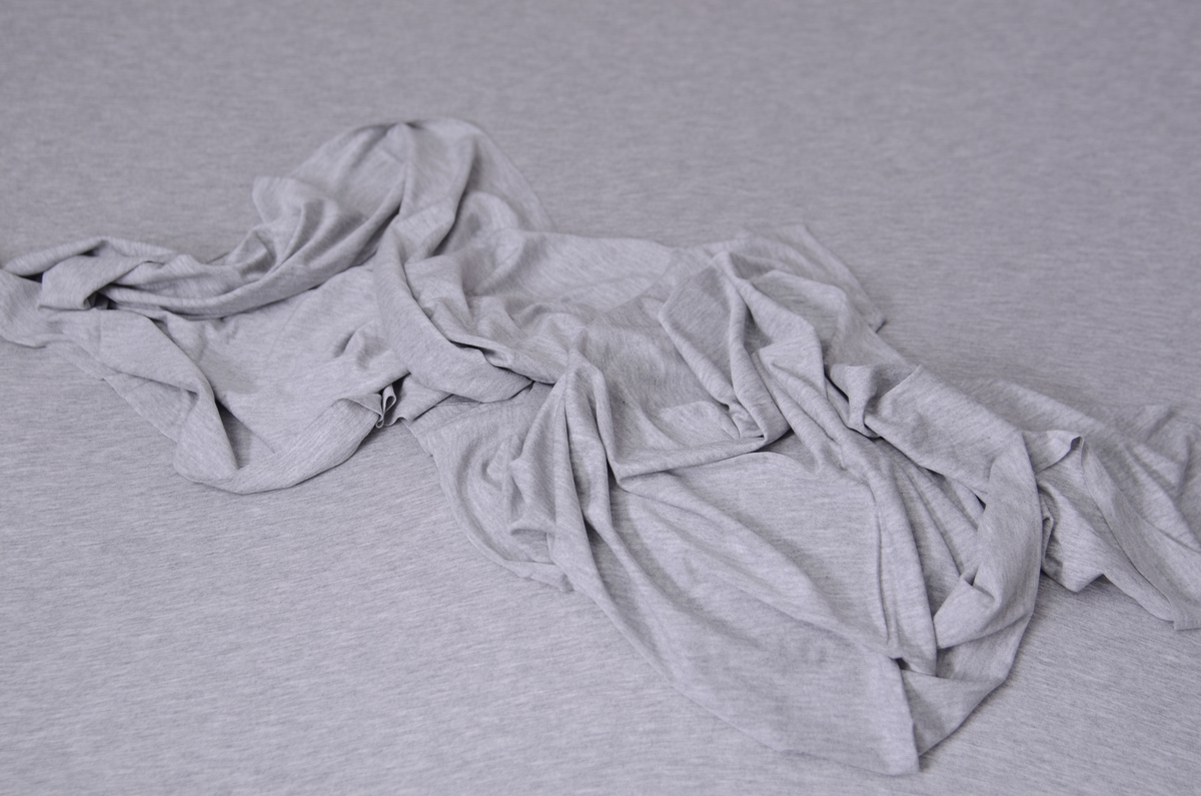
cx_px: 600
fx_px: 1598
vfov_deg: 28.0
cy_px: 398
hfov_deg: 41.2
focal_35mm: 48
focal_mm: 32
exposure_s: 1/100
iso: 200
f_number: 4
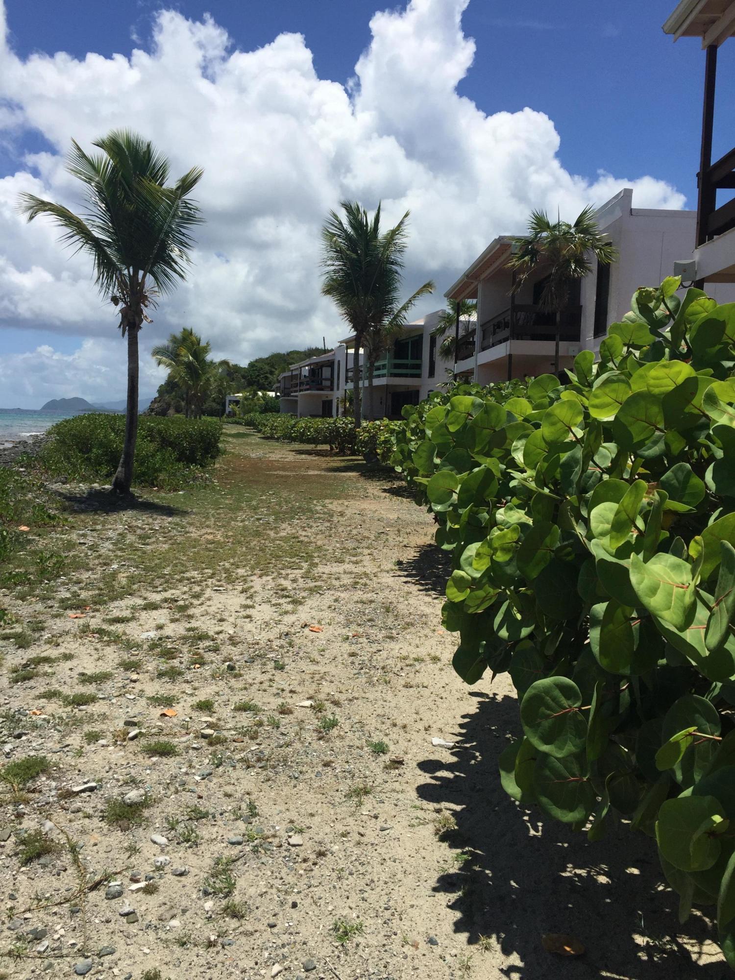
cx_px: 368
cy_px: 490
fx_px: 821
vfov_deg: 61.7
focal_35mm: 29
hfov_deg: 48.2
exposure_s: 1/4405
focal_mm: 4.15
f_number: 2.2
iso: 32
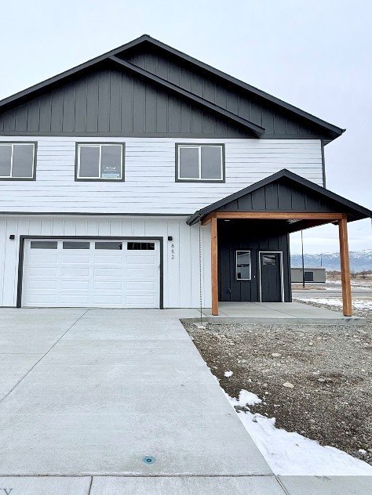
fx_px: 244
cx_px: 153
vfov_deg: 90.4
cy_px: 212
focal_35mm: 17
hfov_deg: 74.1
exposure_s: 1/193
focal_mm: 2.22
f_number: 2.2
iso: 50
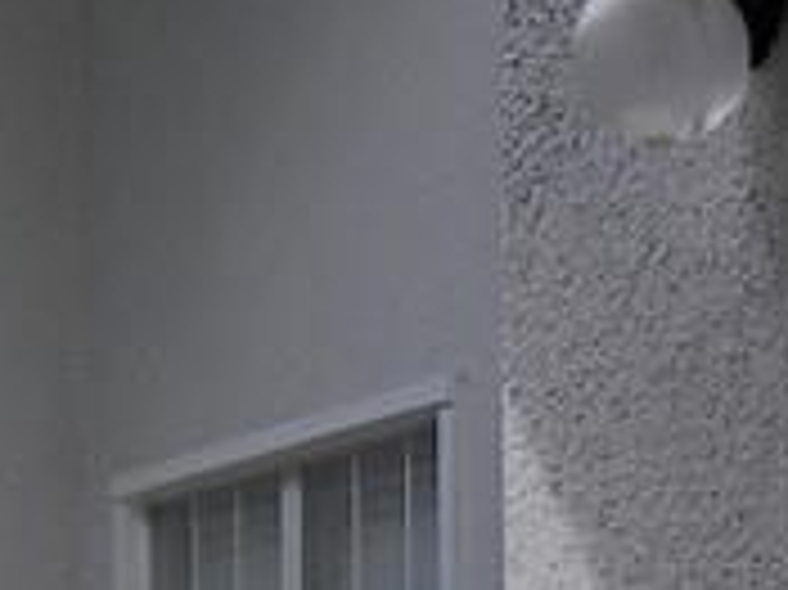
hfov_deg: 11.6
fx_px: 3867
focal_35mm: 170
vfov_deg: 8.2
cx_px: 599
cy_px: 1284
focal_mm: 6.2
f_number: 3.2
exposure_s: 1/320
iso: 50
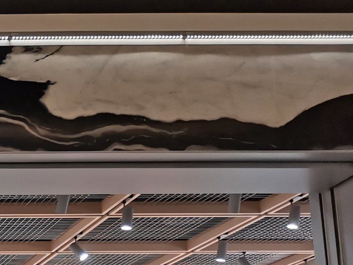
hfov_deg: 18.1
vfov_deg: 15.8
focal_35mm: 90
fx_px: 918
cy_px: 324
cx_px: -245
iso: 80
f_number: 1.8
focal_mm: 4.75
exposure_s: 1/100
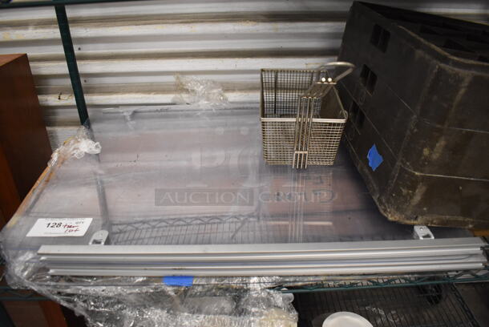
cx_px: 244
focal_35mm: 27
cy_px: 164
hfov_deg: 67.3
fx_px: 367
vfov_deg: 48.0
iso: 2200
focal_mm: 18
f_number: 3.5
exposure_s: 1/125
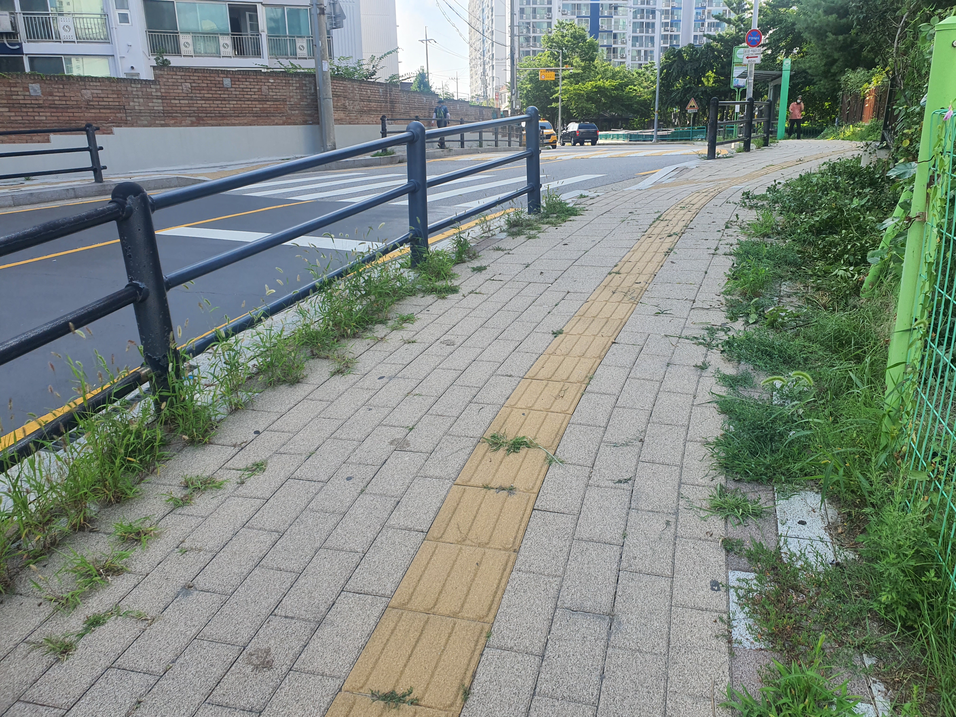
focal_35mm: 26
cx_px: 478
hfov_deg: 67.3
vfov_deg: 53.1
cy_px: 358
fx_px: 718
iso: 50
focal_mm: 4.3
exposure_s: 1/431
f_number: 2.4
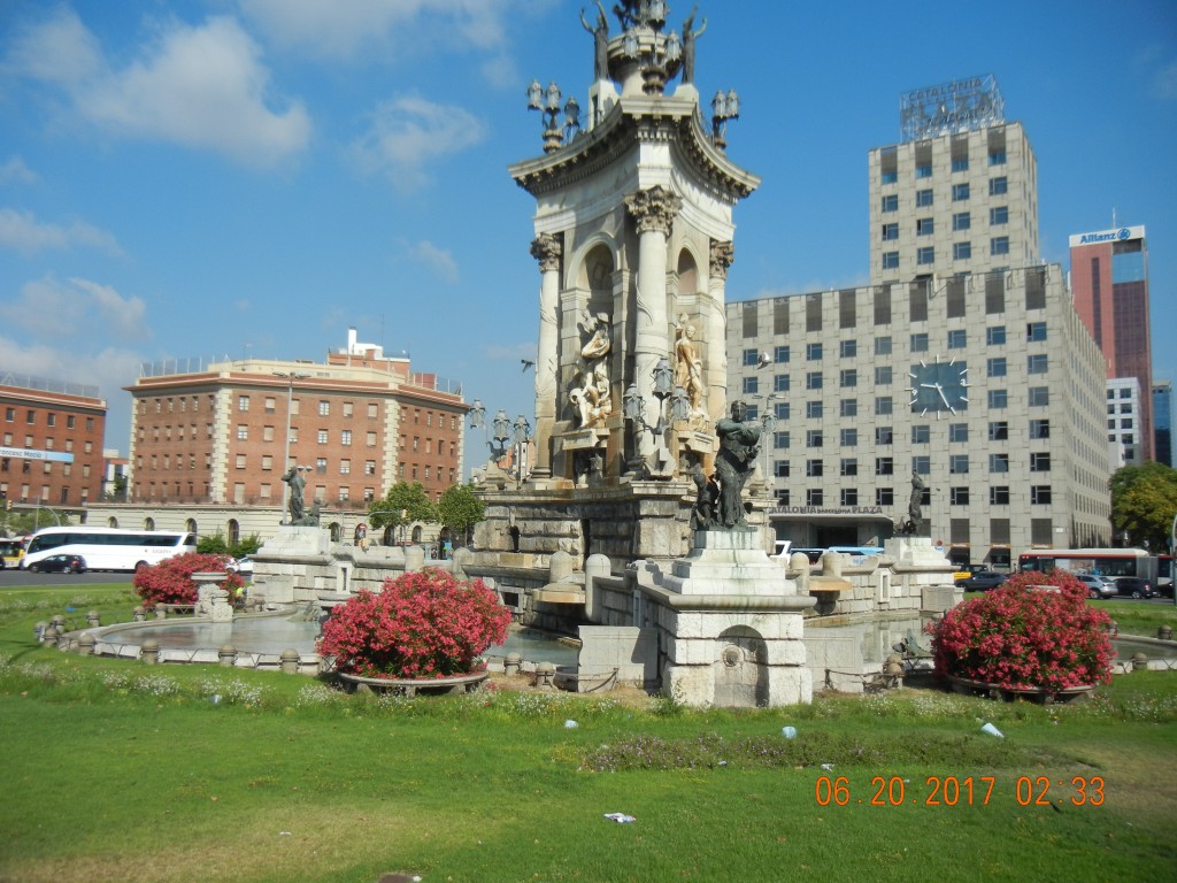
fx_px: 1020
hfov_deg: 60.0
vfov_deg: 46.8
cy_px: 442
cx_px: 588
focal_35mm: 30
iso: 160
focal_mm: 5.4
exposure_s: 1/536
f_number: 7
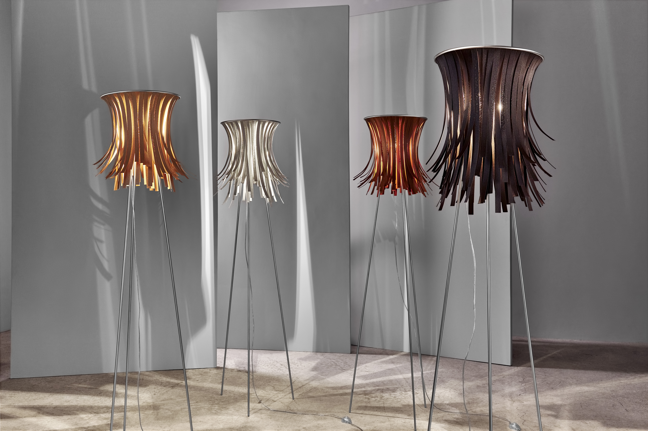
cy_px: 216
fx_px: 684
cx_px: 324
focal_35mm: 38
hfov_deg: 50.7
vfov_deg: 35.0
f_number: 13
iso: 64
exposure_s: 1/2.5
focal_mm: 38
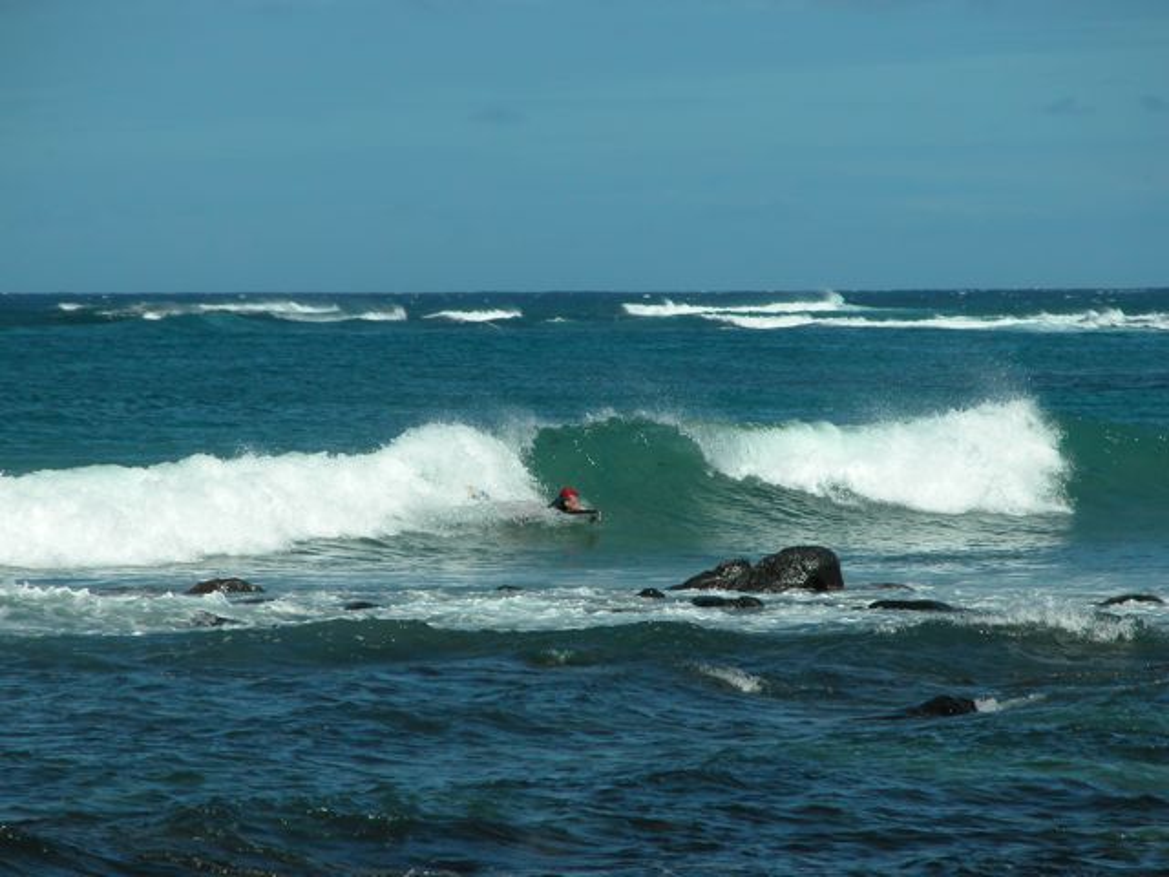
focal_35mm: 280
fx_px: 9456
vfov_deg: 5.3
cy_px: 438
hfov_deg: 7.1
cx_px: 584
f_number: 5.3
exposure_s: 1/1000
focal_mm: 71.2
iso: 100
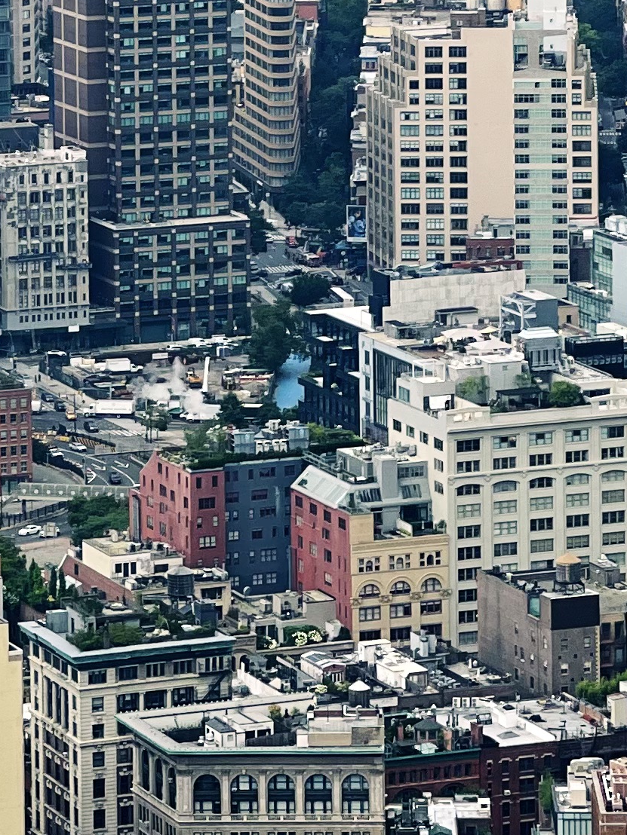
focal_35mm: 233
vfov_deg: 8.4
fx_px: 5627
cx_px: 120
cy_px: -240
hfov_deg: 6.4
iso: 20
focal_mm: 7.5
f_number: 2.2
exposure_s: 1/436
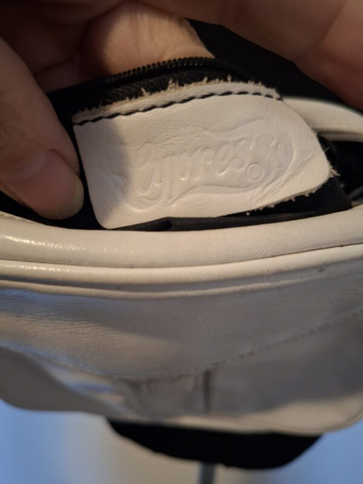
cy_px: 242
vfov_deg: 73.9
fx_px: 322
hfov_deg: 58.9
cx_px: 182
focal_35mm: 23
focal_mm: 5.54
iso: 800
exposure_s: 1/25
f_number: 1.8
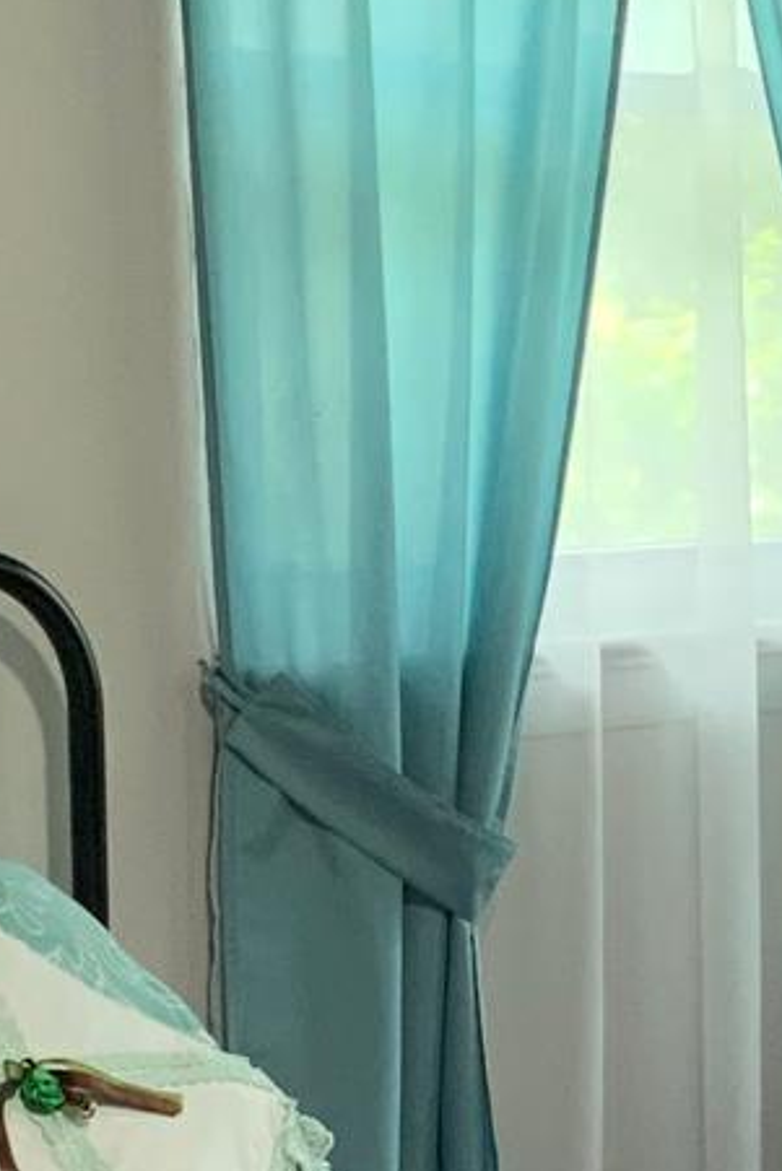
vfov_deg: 14.9
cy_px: 940
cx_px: 873
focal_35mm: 137
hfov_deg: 9.9
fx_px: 4460
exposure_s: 1/60
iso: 100
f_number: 1.8
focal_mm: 3
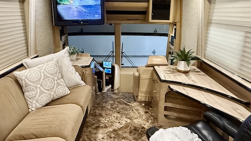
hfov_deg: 66.0
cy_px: 57
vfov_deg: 40.0
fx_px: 193
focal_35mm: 29
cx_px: 121
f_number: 2.2
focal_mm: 2.22
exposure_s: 1/51
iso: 1000
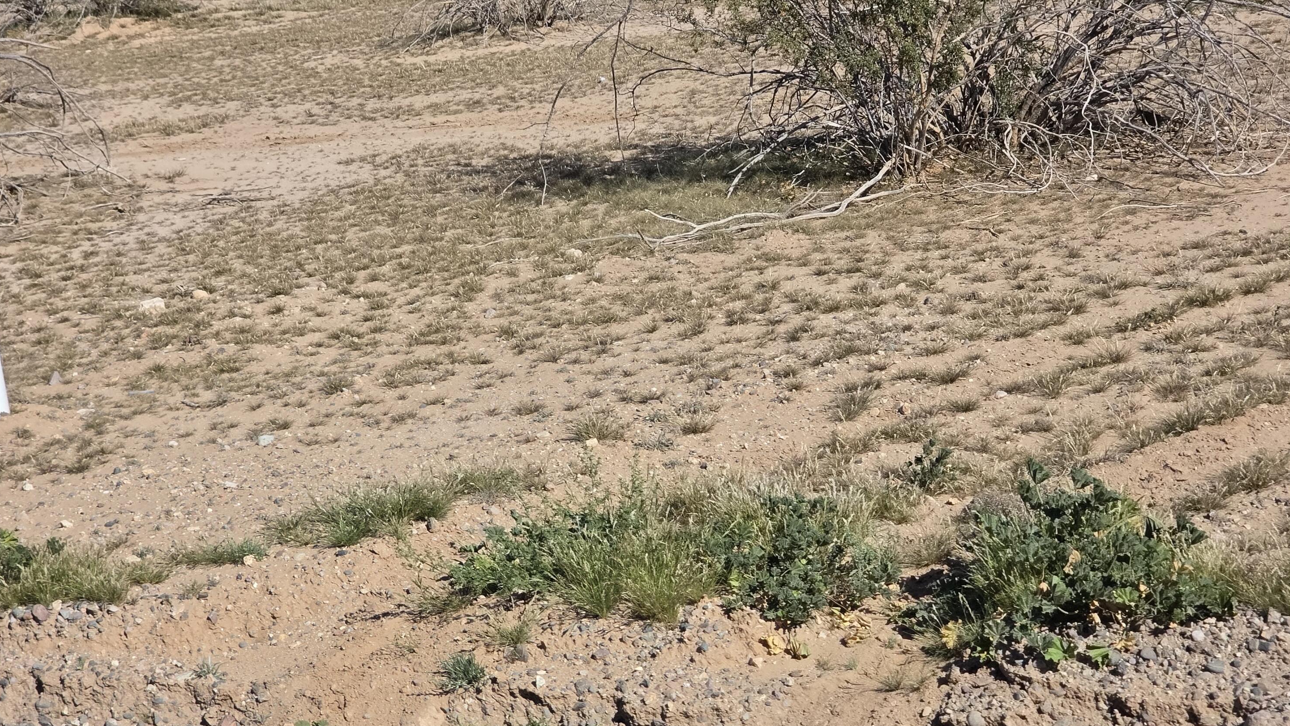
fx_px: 2600
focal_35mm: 76
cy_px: 434
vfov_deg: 15.9
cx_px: 647
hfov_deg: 27.9
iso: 50
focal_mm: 7.9
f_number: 2.4
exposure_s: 1/2828
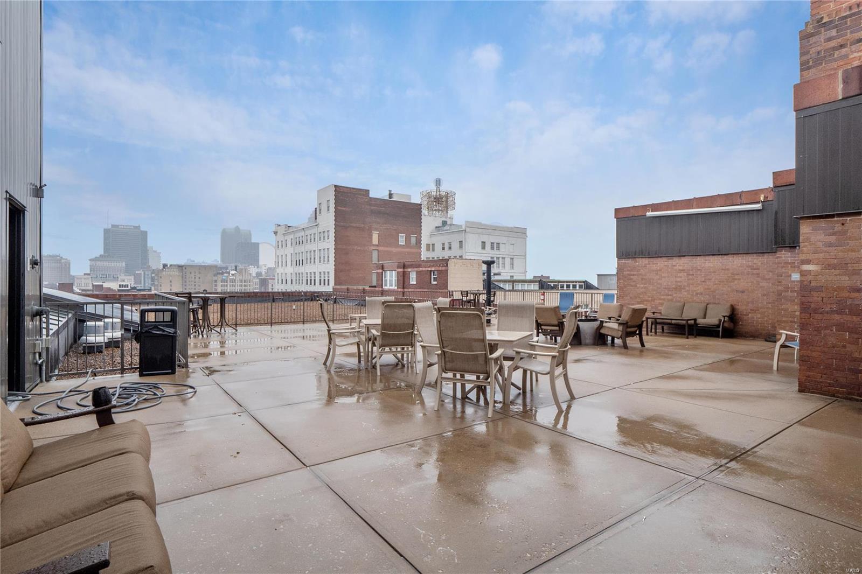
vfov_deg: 67.4
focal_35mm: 18
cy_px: 287
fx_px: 431
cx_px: 431
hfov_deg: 90.0
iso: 400
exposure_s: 1/60
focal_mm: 9
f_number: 8
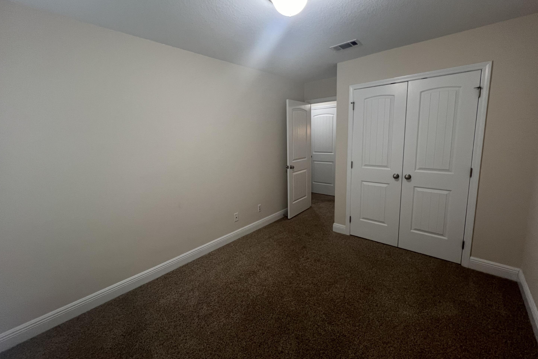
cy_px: 169
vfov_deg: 81.1
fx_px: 209
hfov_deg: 104.2
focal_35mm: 14
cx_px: 264
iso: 160
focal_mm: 1.57
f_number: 1.8
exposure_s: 1/60
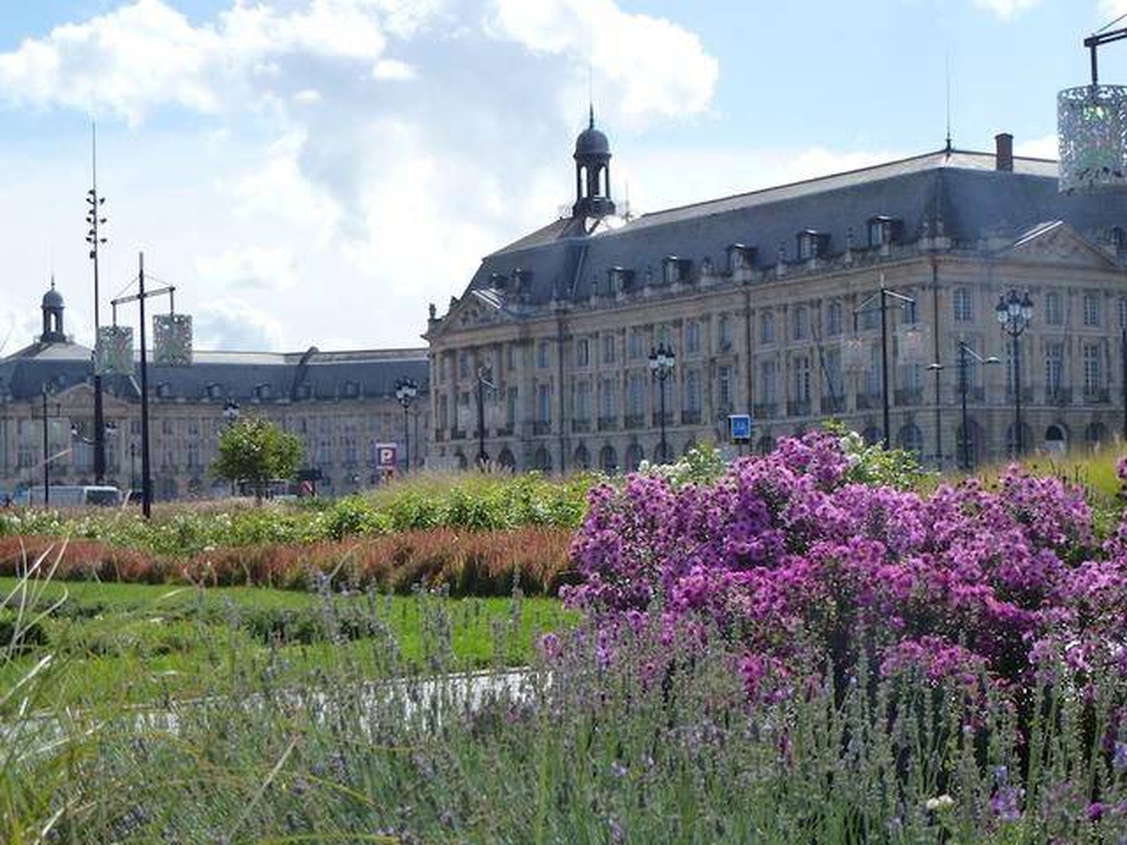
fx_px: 2084
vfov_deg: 22.9
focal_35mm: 64
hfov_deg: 30.3
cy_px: 422
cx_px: 564
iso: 160
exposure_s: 1/1000
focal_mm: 10.9
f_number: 4.5
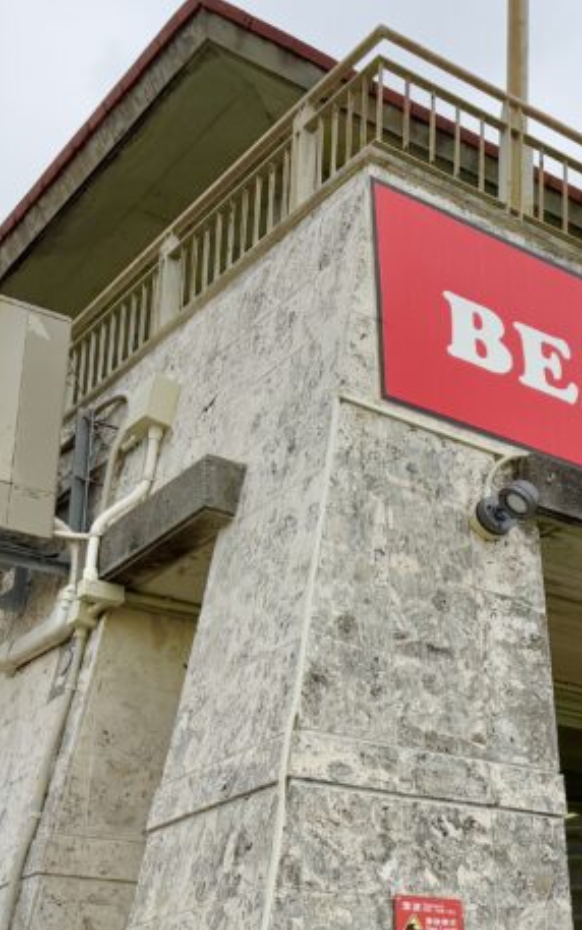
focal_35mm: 57
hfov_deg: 20.0
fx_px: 1445
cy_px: 747
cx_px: 845
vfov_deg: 34.6
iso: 80
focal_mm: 6.76
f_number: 1.78
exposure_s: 1/8130
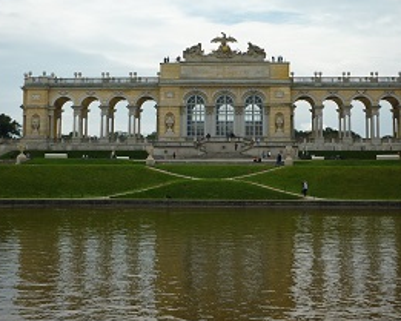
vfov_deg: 29.6
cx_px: 221
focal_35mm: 51
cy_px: 127
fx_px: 605
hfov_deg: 36.6
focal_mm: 6.4
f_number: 8
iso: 80
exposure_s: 1/320
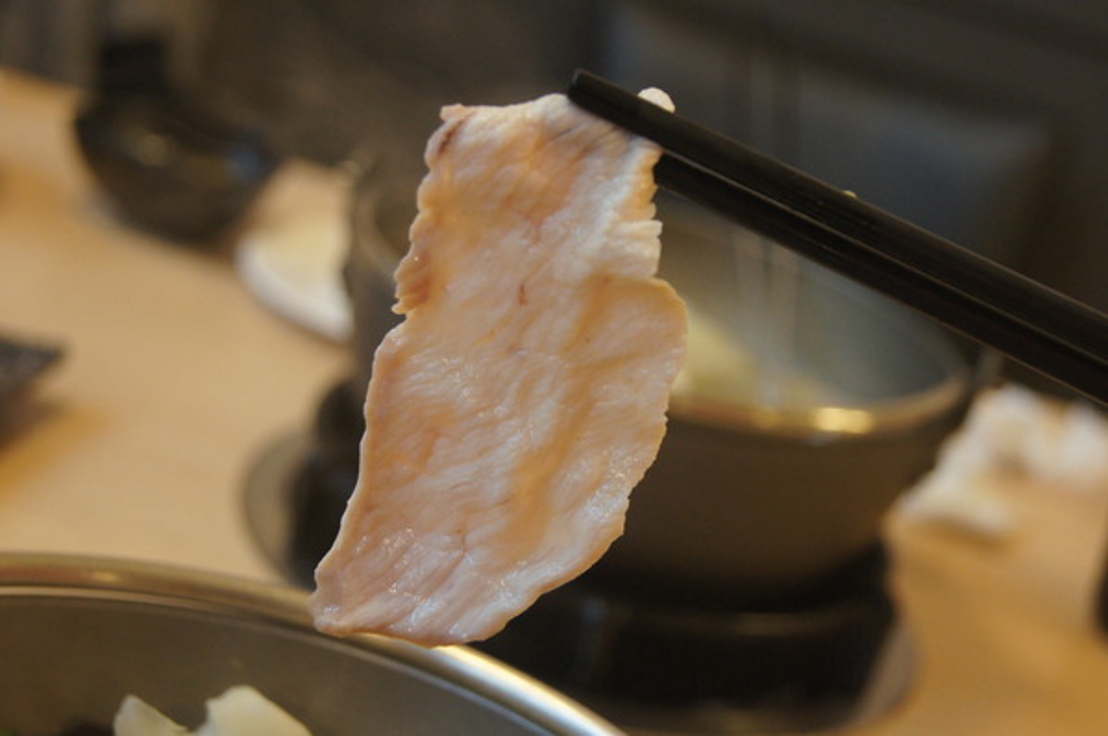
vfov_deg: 18.1
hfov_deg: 27.0
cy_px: 368
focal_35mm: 75
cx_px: 554
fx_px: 2306
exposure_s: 1/50
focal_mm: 50
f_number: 5.6
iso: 1600
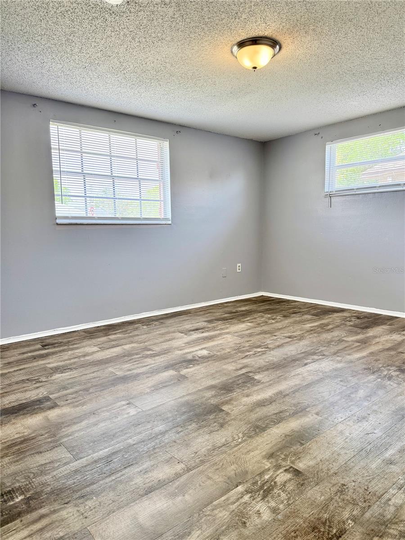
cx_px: 202
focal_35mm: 24
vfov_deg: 71.6
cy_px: 270
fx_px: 374
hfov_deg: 56.8
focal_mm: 6.76
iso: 100
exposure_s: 1/160
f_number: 1.78
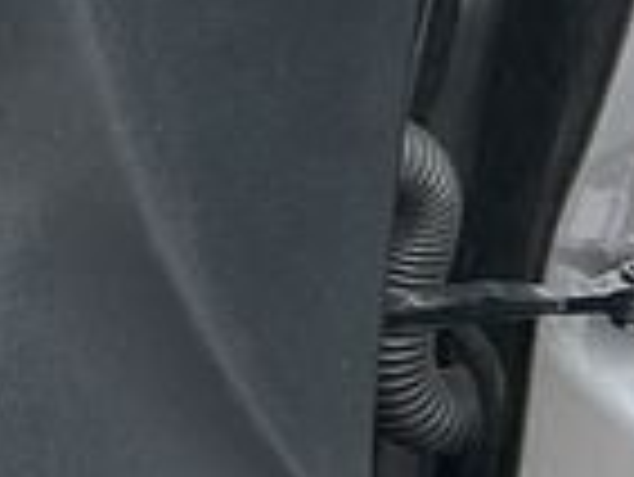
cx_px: -809
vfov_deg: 7.1
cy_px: 238
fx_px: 3849
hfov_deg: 8.7
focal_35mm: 210
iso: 20
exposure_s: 1/142
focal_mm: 3
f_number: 1.8
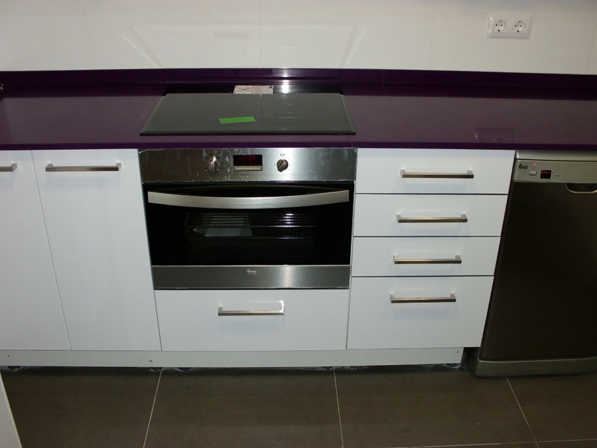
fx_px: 621
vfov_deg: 39.7
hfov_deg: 51.4
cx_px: 298
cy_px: 224
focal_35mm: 36
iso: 100
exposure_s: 1/60
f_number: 2.9
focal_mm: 6.3
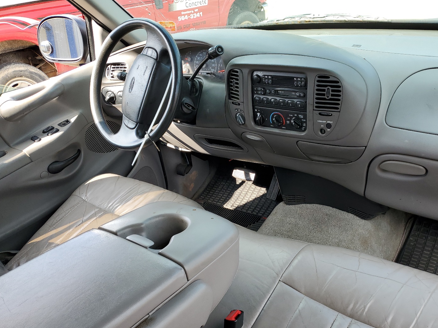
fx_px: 380
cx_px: 251
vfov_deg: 46.6
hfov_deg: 59.7
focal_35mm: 30
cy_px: 188
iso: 50
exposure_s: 1/294
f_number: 1.5
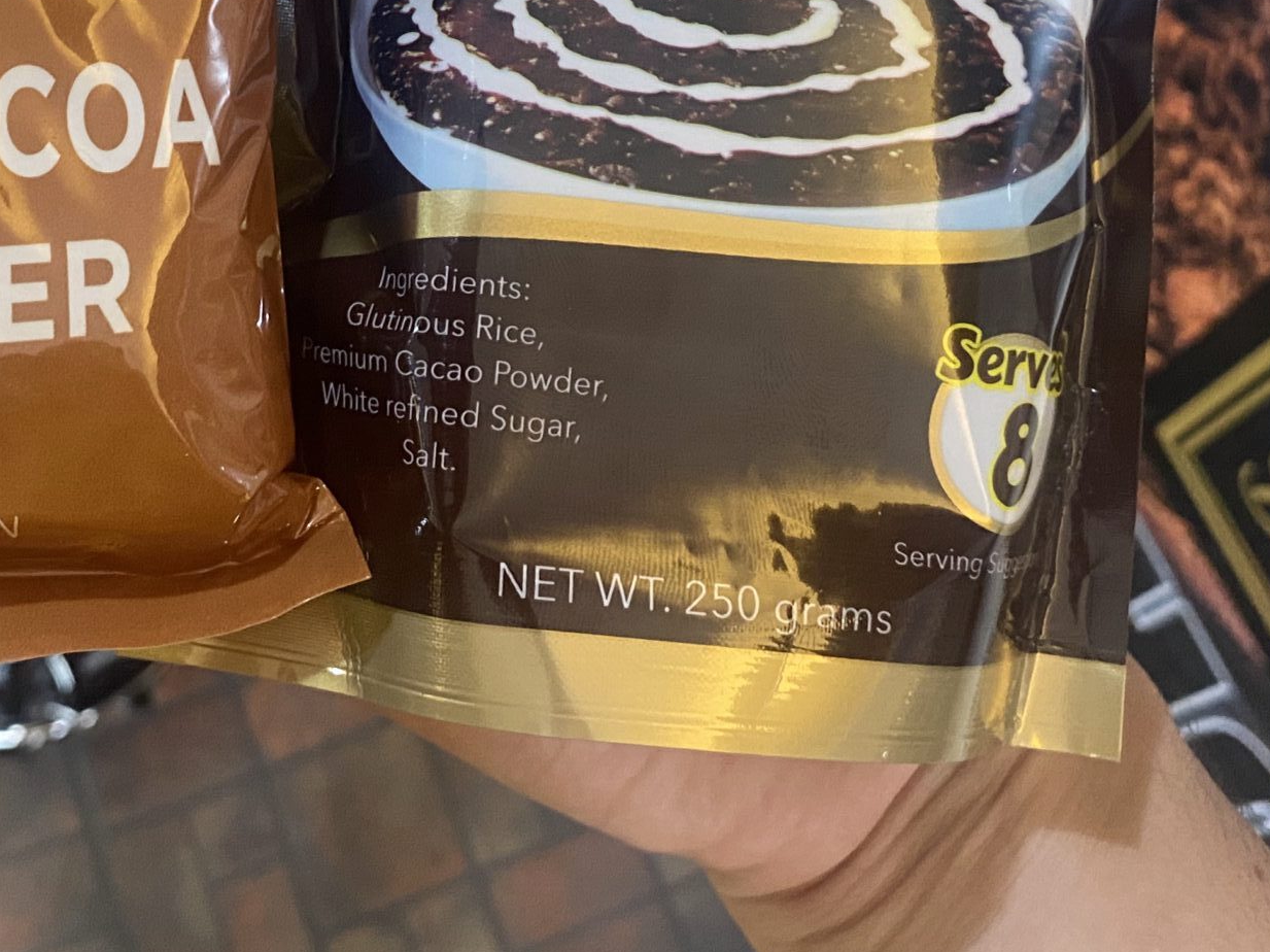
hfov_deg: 34.9
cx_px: 345
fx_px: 1981
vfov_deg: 25.8
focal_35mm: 54
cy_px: 19
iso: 400
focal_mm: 4.25
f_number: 1.8
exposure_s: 1/60
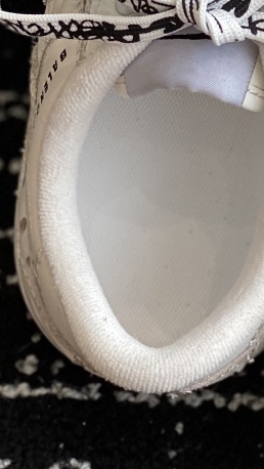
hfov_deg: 6.7
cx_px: 379
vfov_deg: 11.7
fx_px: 2213
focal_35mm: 178
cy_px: -170
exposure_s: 1/180
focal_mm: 6
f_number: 2
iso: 20
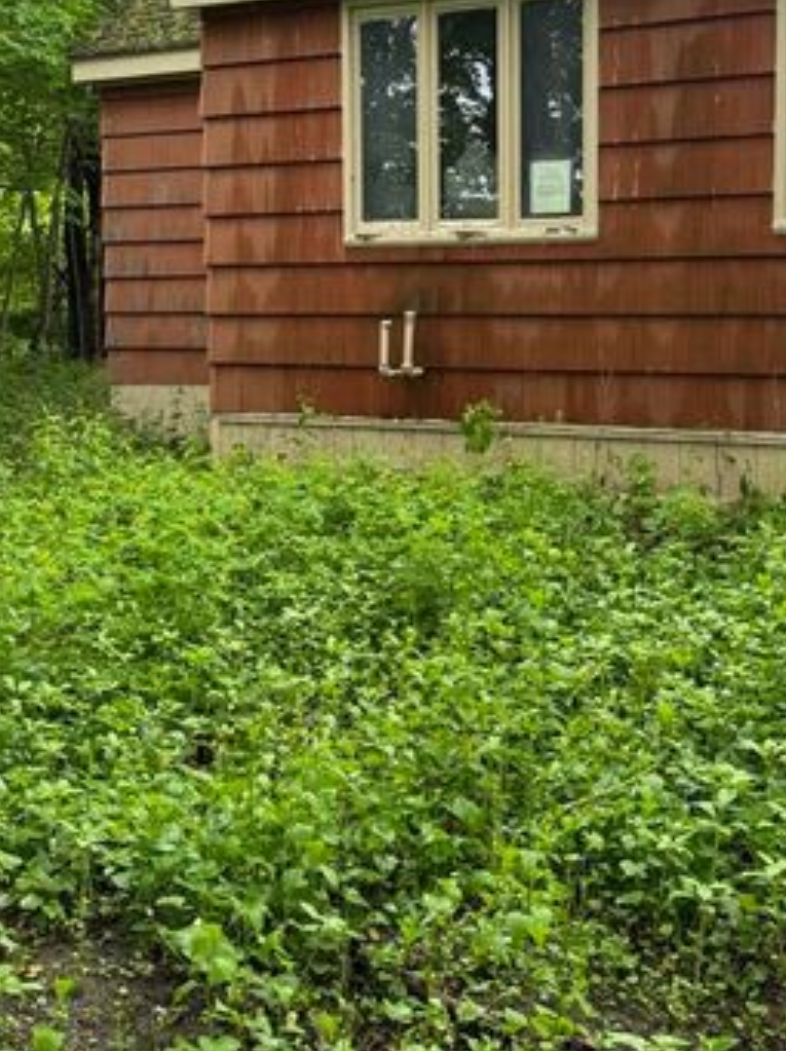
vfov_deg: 40.1
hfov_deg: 30.8
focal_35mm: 47
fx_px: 1426
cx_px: 425
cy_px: 378
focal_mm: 6.76
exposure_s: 1/121
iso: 100
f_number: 1.78
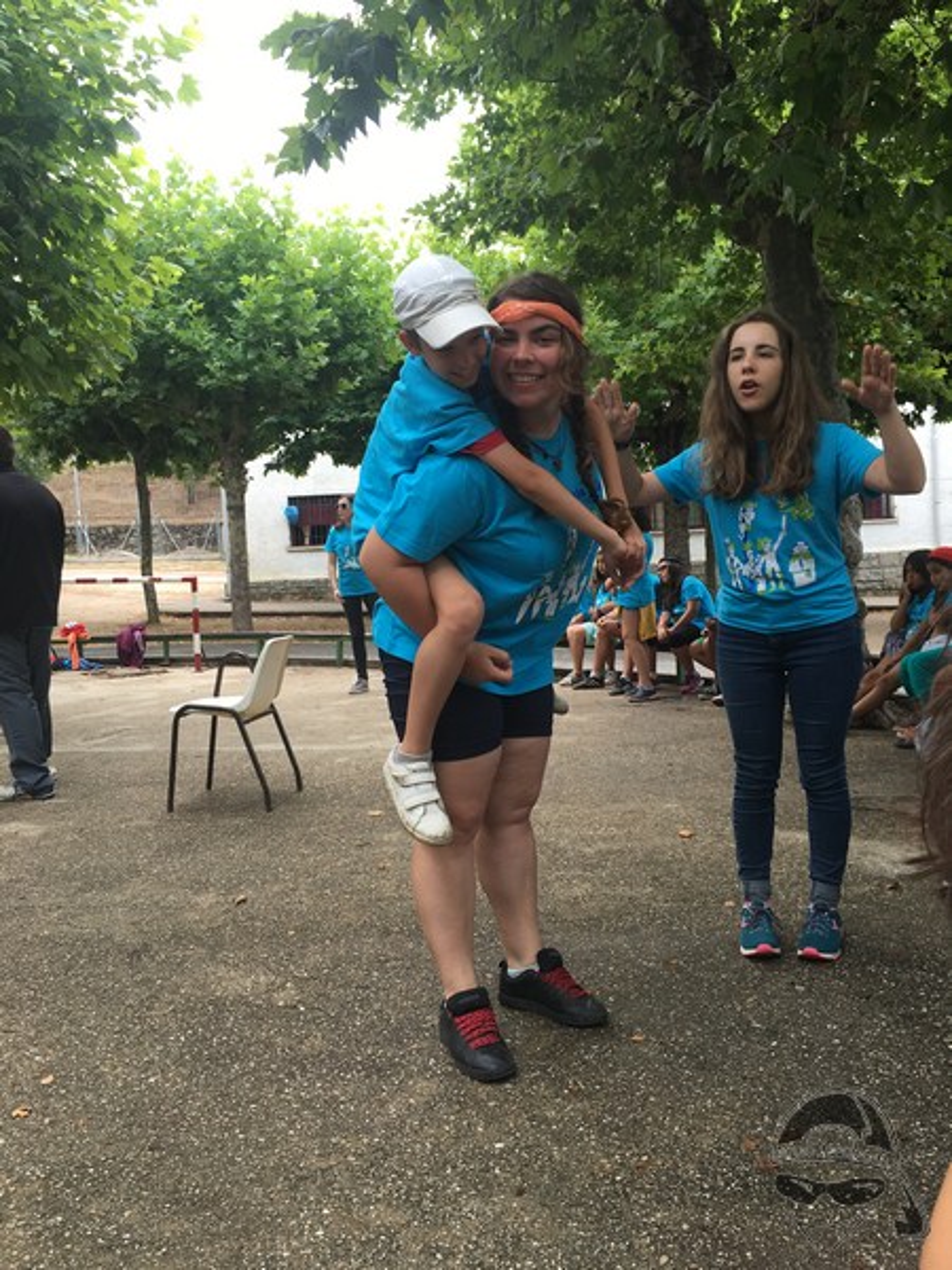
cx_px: 476
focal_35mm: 29
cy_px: 635
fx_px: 1063
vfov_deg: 61.7
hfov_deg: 48.2
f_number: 2.2
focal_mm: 4.15
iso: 25
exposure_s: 1/141
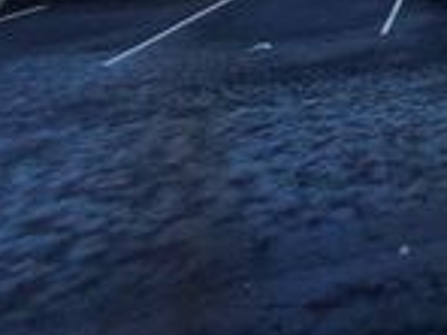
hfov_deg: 27.2
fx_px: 568
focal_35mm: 44
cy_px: -213
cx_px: 695
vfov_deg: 23.4
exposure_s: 1/574
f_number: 2.2
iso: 50
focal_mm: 1.13
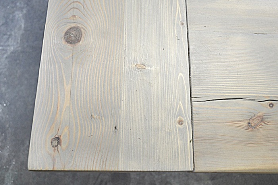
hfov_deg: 62.0
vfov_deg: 43.5
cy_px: 92
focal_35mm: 30
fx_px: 231
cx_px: 139
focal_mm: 20
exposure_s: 1/50
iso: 400
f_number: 3.8
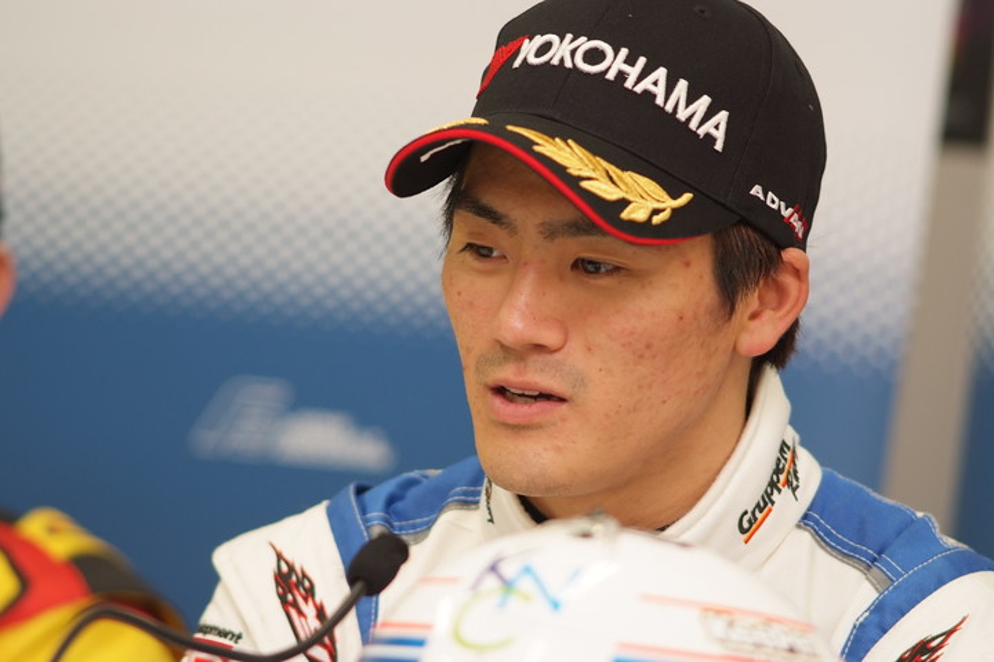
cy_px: 331
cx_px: 497
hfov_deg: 7.6
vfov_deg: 5.1
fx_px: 7454
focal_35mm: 270
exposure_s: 1/125
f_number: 2.8
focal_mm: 180
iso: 400
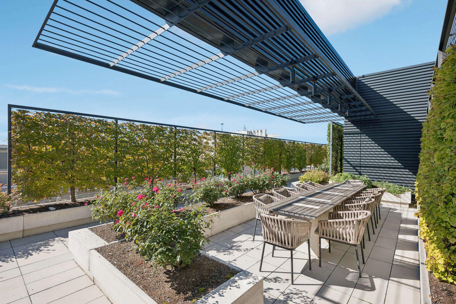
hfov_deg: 93.3
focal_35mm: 17
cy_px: 152
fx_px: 215
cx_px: 228
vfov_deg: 70.4
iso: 400
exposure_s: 1/1250
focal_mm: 17
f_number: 7.1
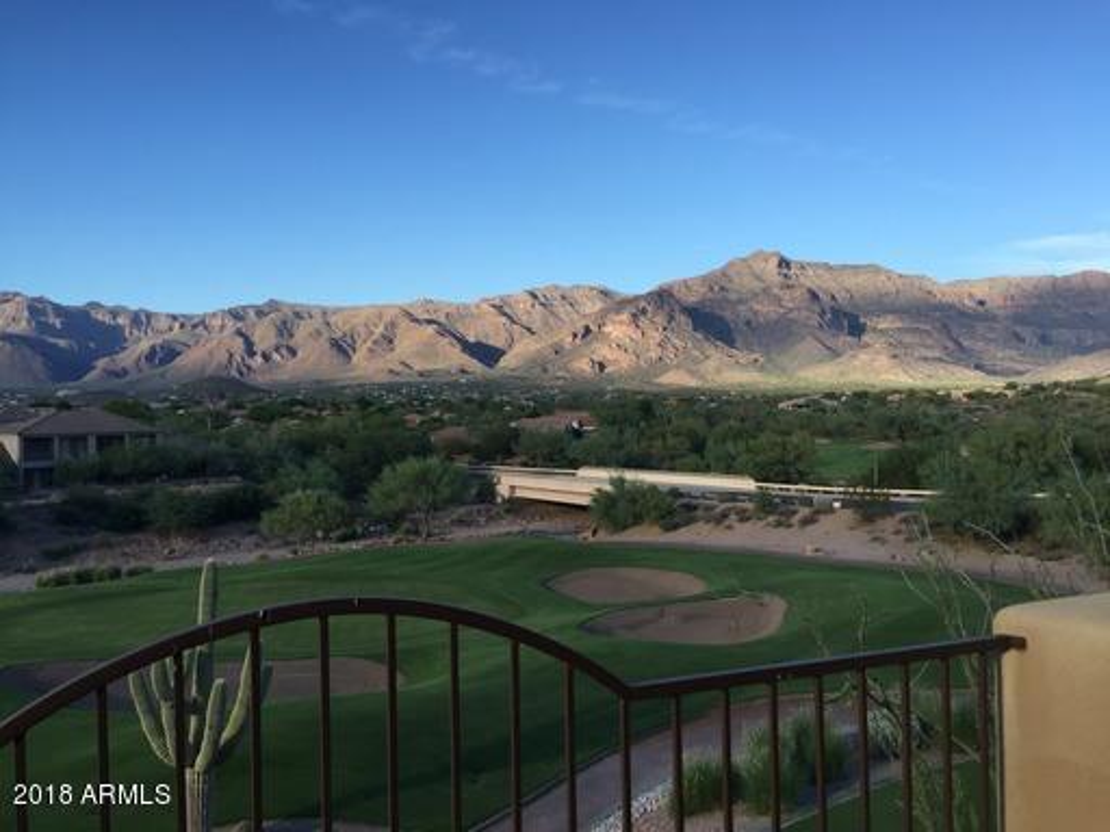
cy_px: 416
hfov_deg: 61.7
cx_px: 555
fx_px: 930
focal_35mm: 29
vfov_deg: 48.2
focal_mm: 4.15
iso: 32
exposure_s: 1/842
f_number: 2.2
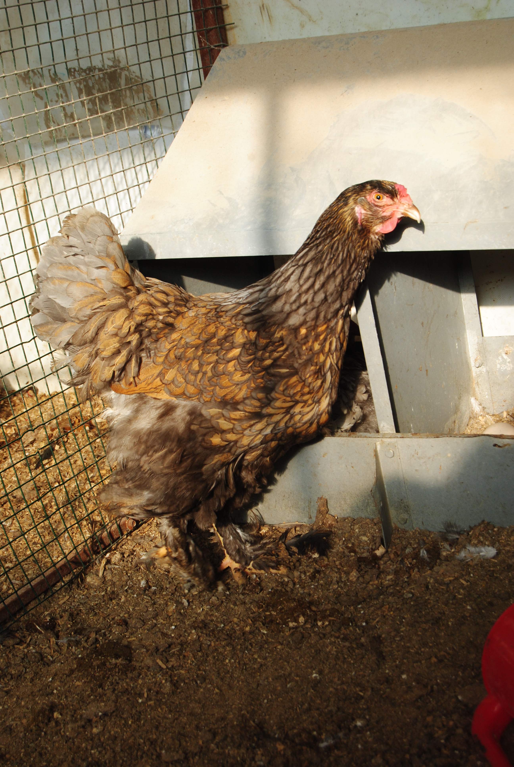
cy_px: 384
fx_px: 1602
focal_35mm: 75
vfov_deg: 27.0
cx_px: 257
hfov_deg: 18.2
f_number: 9
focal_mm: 50
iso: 200
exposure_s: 1/160
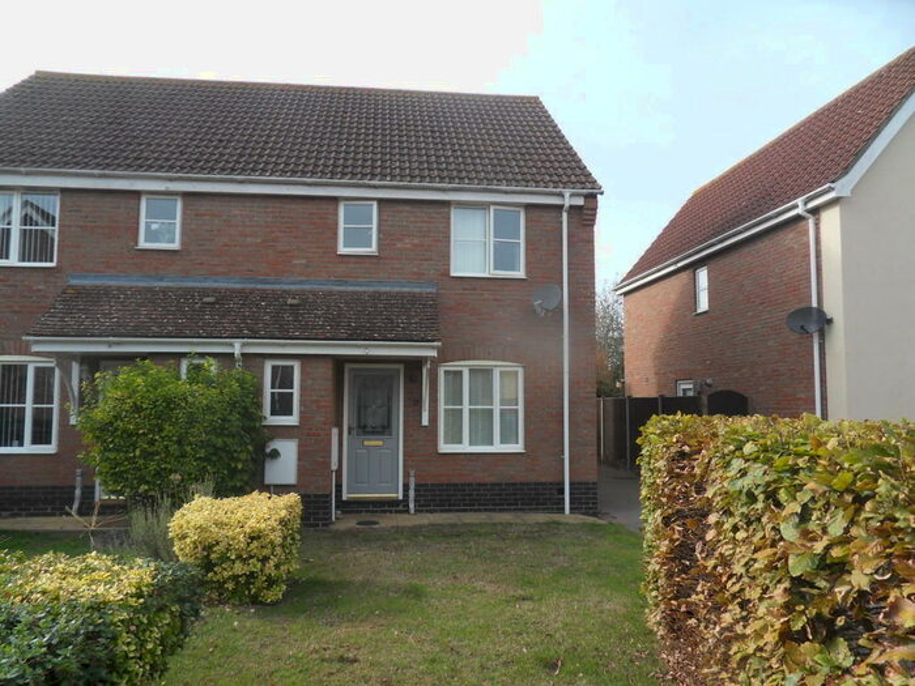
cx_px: 458
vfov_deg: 56.8
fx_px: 634
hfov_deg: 71.6
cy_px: 343
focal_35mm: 24
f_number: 7.5
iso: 80
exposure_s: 1/125
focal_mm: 4.2
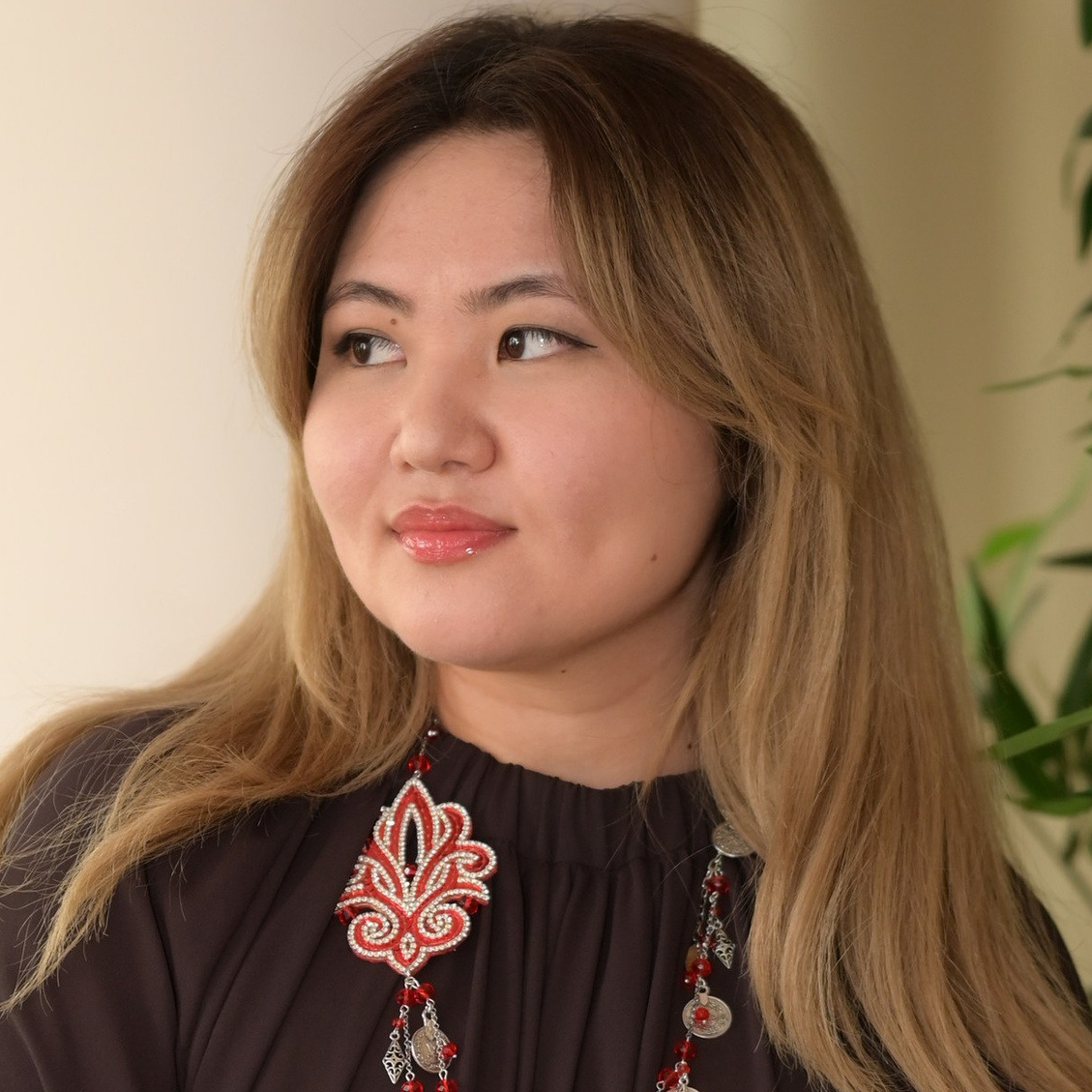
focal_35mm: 246
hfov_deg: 7.1
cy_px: 848
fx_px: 8780
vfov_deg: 7.1
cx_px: 306
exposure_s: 1/800
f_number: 1.8
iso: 400
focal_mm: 85
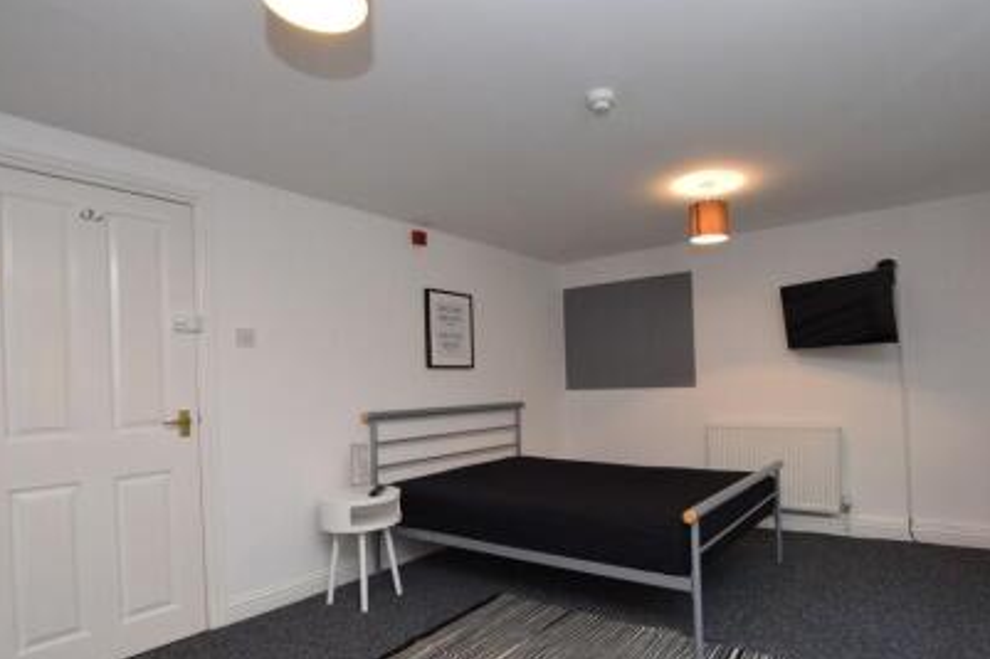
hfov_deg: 84.7
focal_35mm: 20
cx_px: 560
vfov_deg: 62.6
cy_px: 384
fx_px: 539
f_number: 7.1
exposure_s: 1/60
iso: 1600
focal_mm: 11
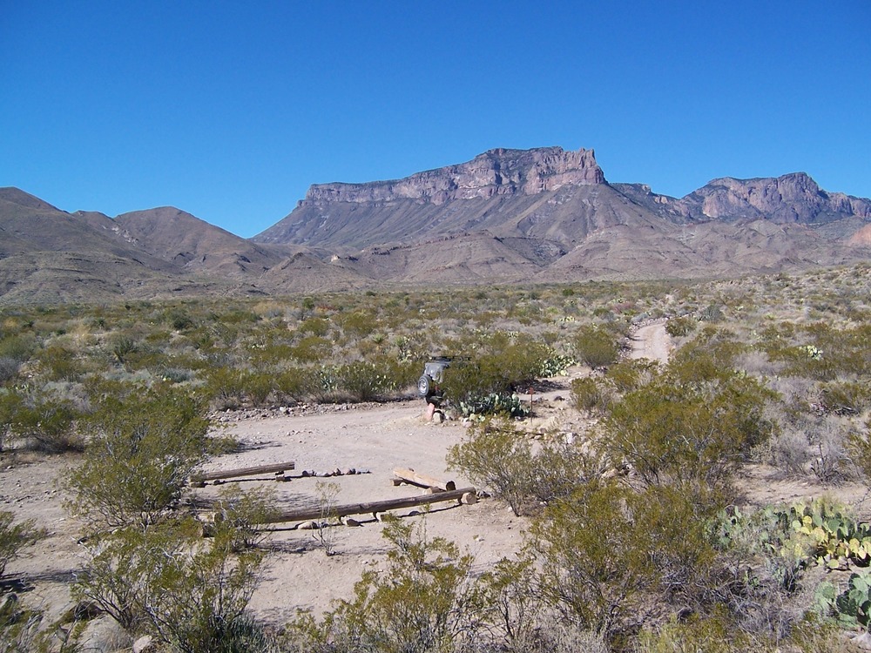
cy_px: 326
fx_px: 830
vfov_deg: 42.9
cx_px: 436
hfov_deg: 55.4
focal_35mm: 33
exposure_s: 1/1000
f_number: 3.4
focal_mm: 5.5
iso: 80
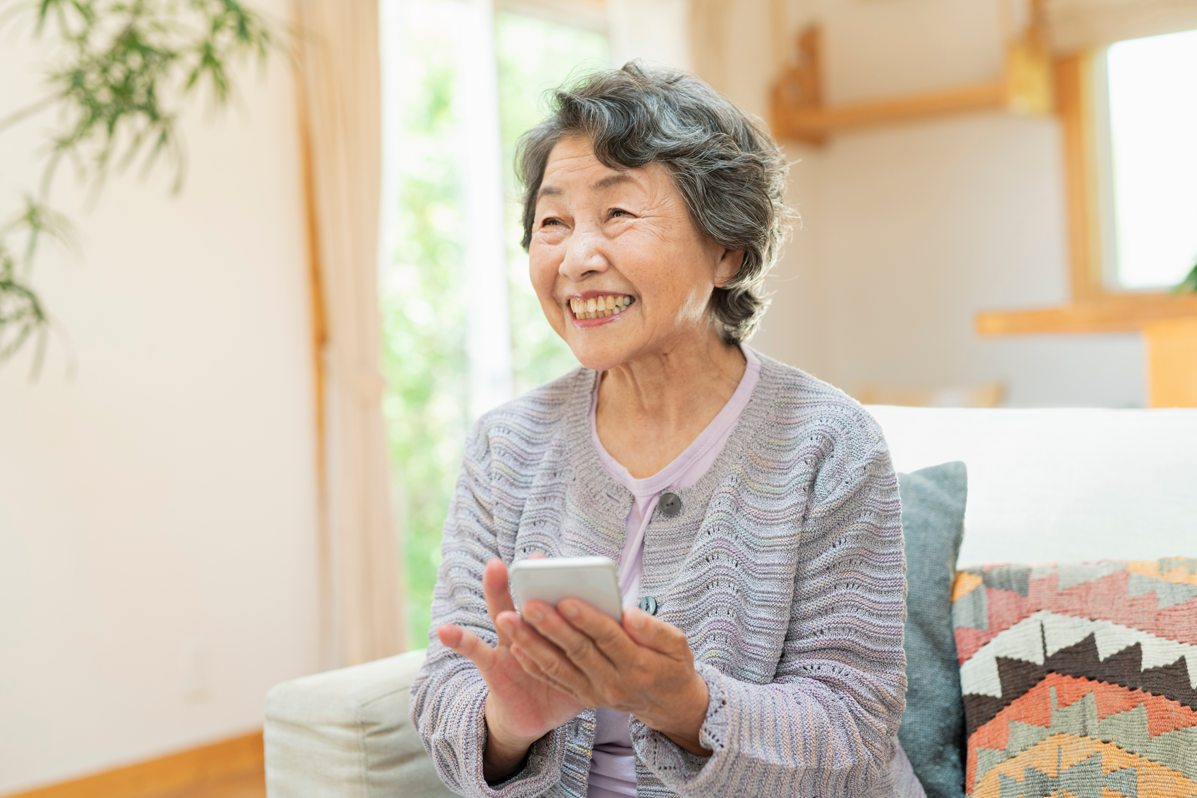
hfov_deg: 39.6
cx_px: 598
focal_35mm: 50
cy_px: 399
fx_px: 1662
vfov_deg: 27.0
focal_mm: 50
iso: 500
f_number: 2.8
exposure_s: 1/200
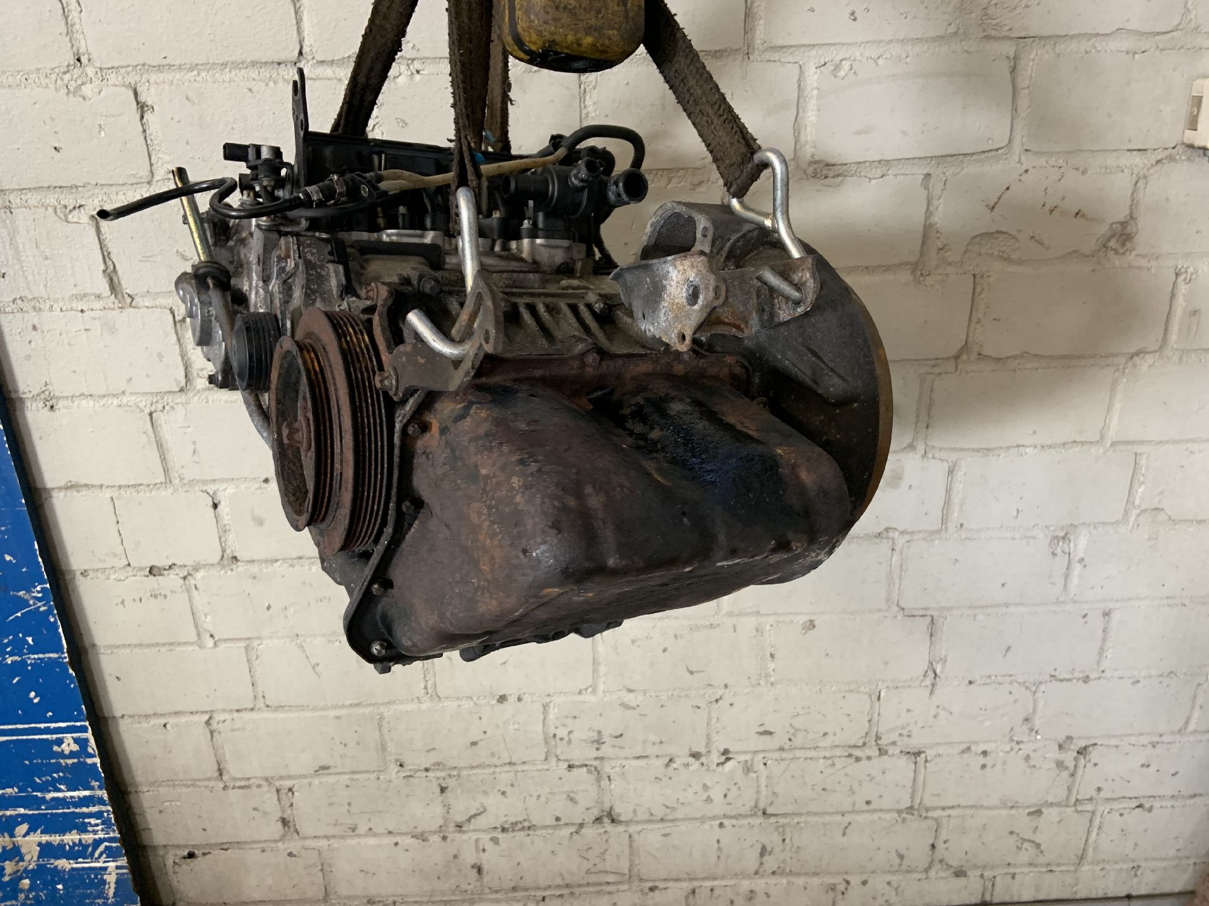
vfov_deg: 53.1
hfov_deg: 67.3
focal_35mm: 26
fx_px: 908
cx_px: 604
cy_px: 453
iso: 125
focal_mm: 4.25
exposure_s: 1/50
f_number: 1.8
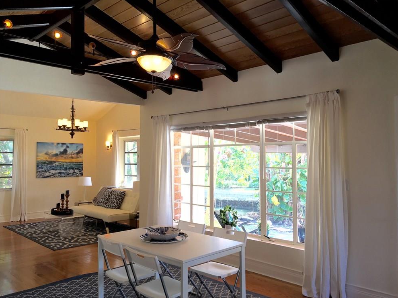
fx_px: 345
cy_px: 152
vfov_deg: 46.8
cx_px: 204
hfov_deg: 60.0
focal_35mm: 30
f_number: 2.2
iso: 32
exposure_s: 1/60
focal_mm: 4.15
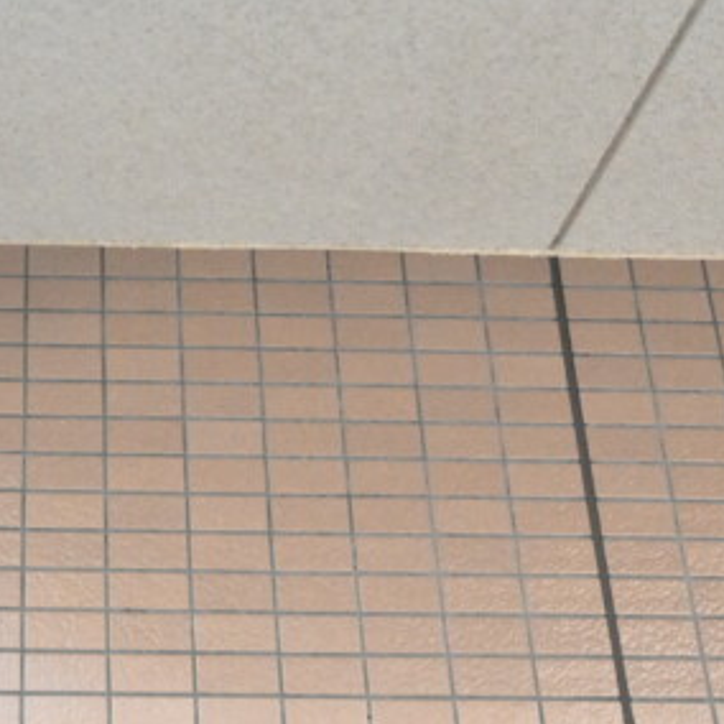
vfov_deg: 25.0
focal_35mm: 69
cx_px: 61
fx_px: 1633
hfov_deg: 24.2
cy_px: 315
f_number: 8
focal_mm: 24
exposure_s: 1/250
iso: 6400
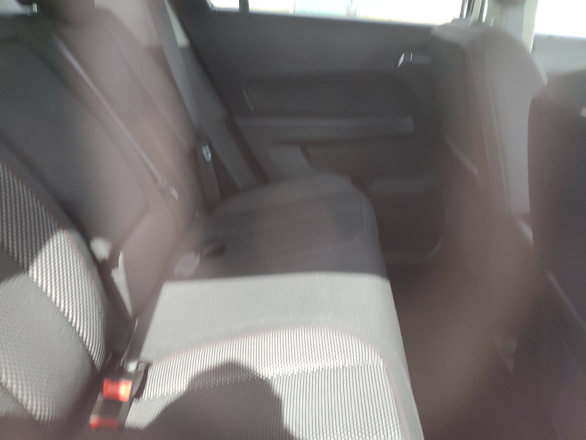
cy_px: 220
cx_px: 293
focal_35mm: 26
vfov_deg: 53.1
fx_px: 440
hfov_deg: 67.3
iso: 209
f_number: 1.5
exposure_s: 1/60.2
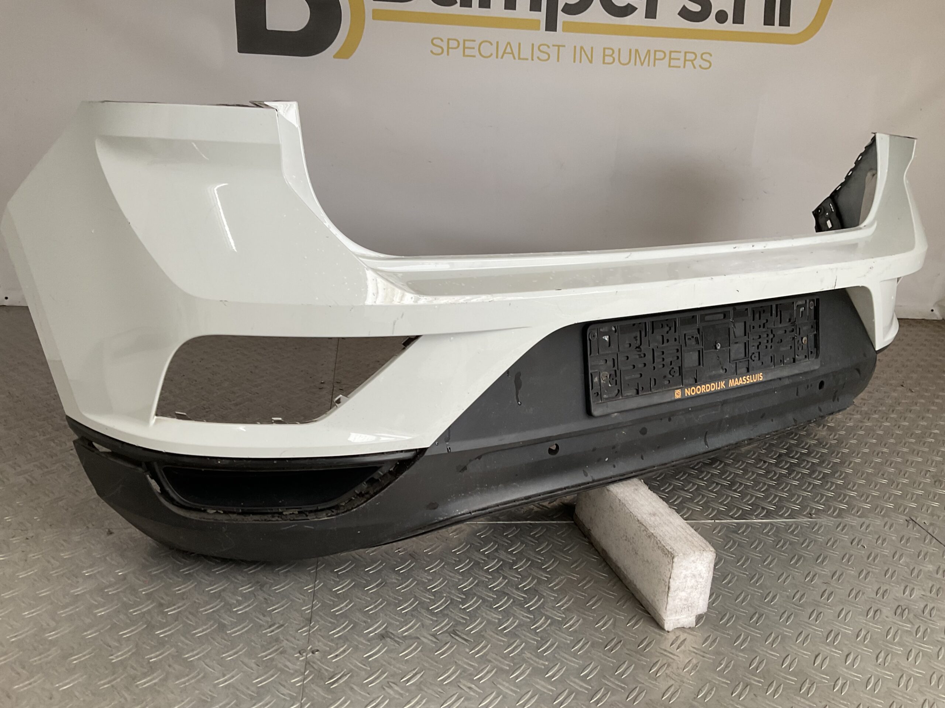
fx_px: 792
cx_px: 472
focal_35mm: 29
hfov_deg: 61.7
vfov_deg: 48.2
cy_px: 354
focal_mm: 3
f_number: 1.8
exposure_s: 1/50
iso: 40
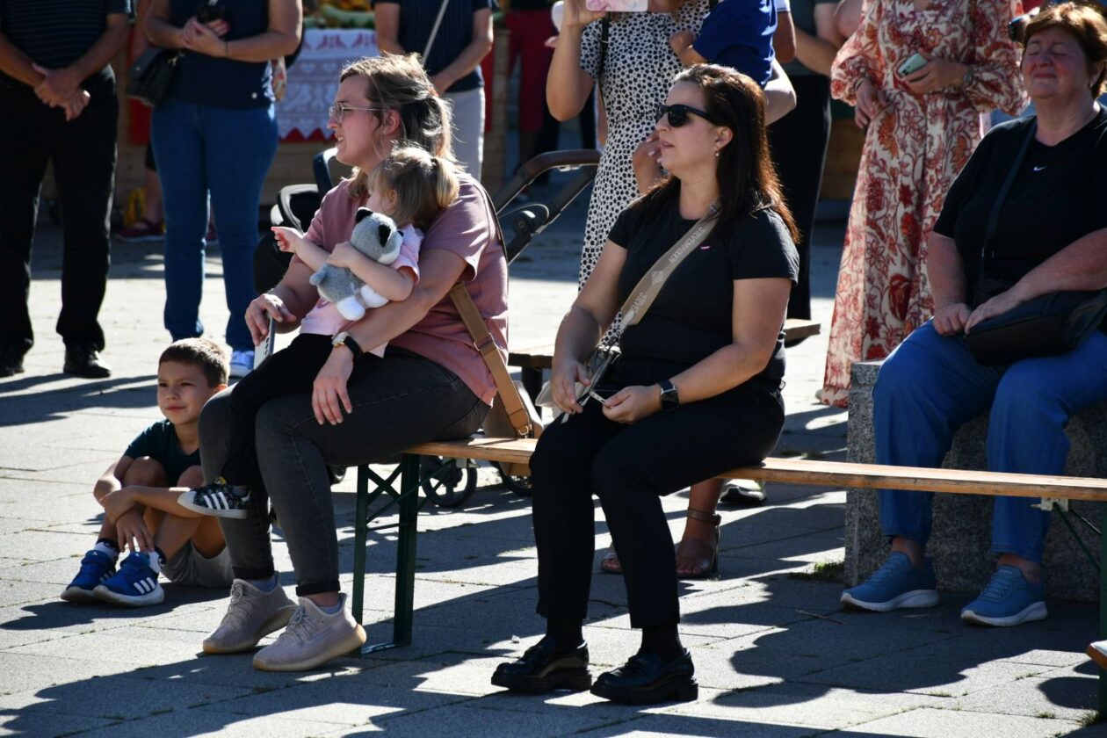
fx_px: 6457
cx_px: 554
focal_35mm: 210
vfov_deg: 6.5
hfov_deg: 9.8
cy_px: 369
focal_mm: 140
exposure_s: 1/500
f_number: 5.6
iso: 200
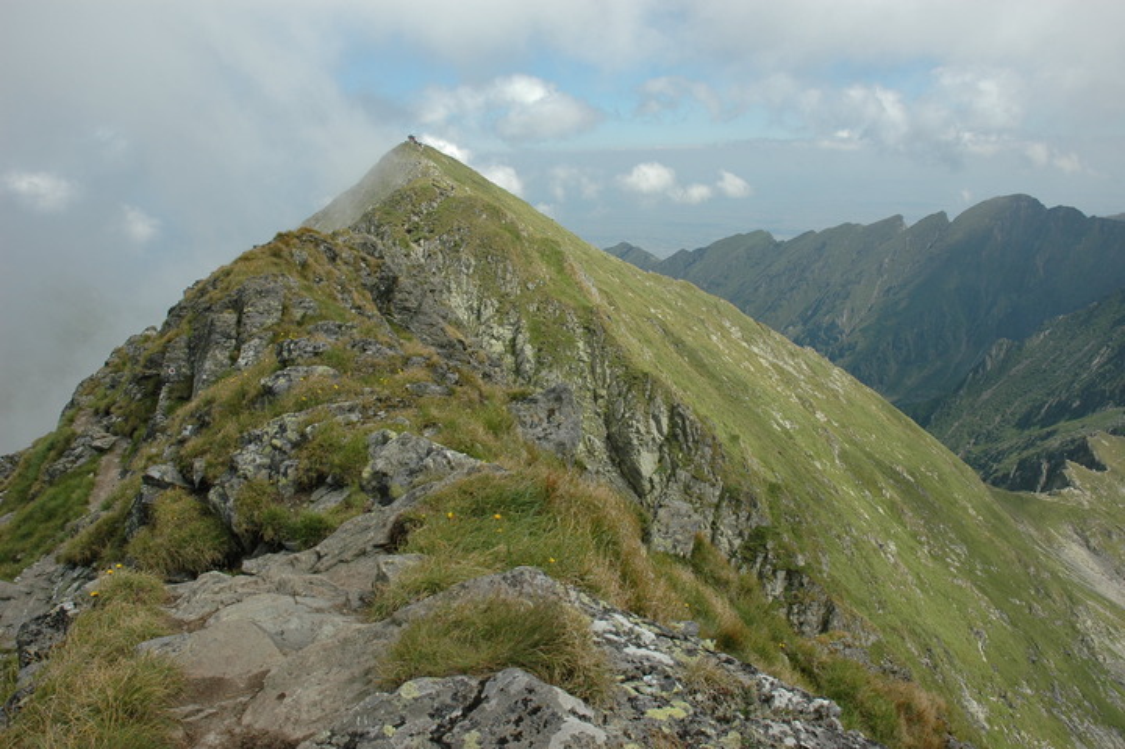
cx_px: 562
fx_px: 843
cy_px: 374
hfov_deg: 67.4
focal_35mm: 27
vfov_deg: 47.9
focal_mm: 18
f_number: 9
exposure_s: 1/320
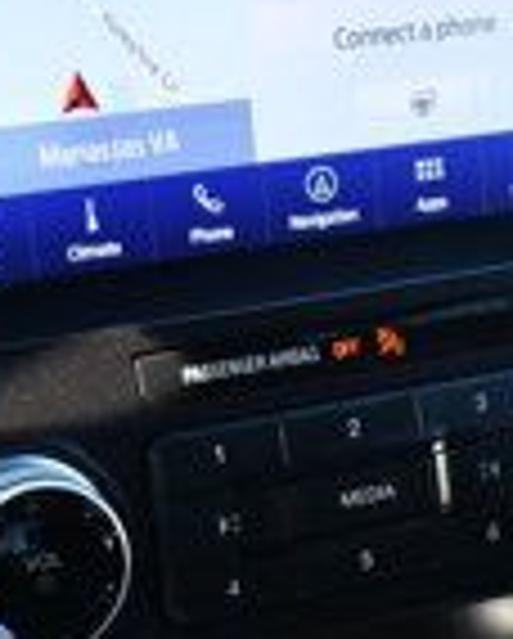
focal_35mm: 114
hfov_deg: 13.5
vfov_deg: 16.8
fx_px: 2159
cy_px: 317
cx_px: 153
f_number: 3.5
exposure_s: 1/250
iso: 450
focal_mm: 18
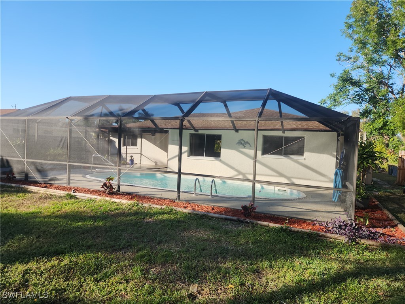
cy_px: 152
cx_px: 202
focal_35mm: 23
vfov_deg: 58.9
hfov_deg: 73.9
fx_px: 269
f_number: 1.8
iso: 20
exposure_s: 1/805
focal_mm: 5.4
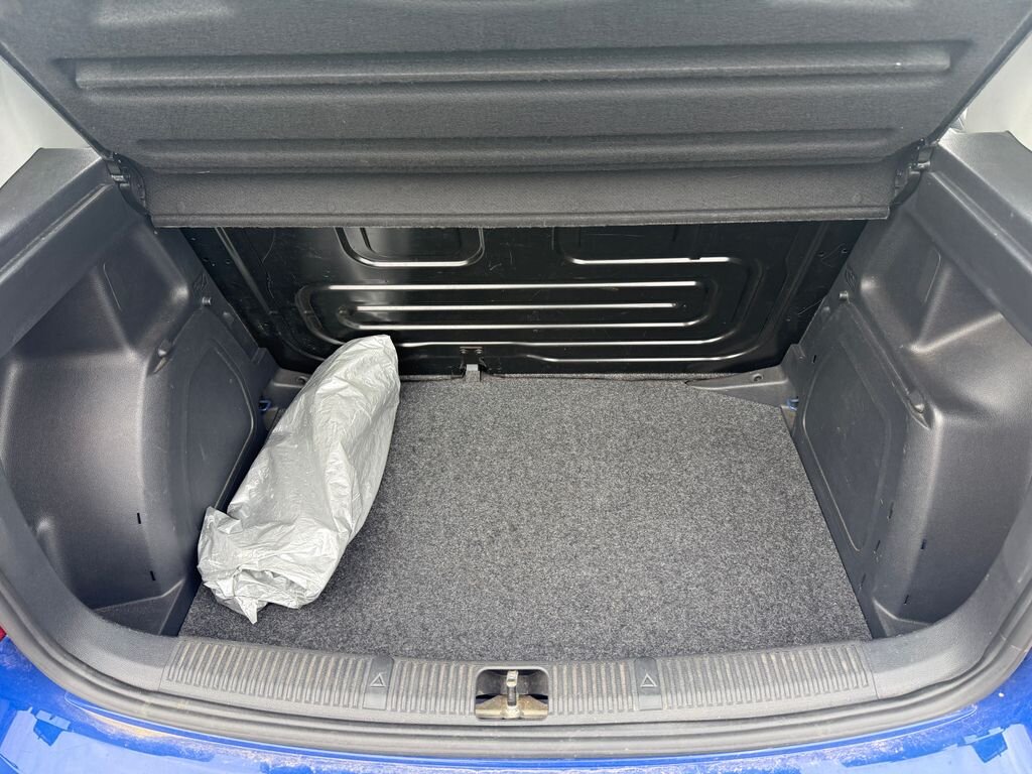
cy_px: 387
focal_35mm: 24
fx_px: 716
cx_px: 516
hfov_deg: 71.6
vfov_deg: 56.8
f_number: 1.78
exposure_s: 1/230
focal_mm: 6.76
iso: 160
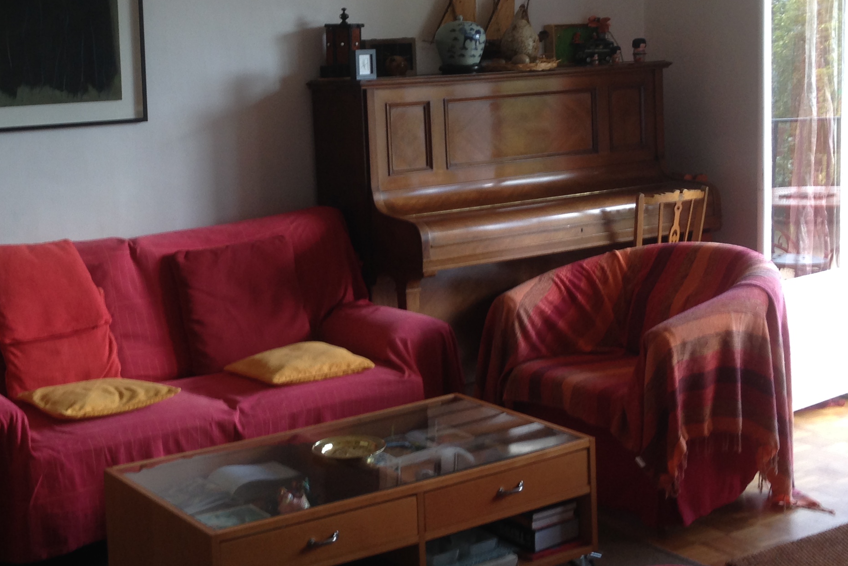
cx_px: 331
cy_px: 201
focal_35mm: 60
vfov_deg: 22.6
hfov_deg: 33.3
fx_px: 1413
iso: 50
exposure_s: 1/24
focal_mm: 4.12
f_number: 2.4
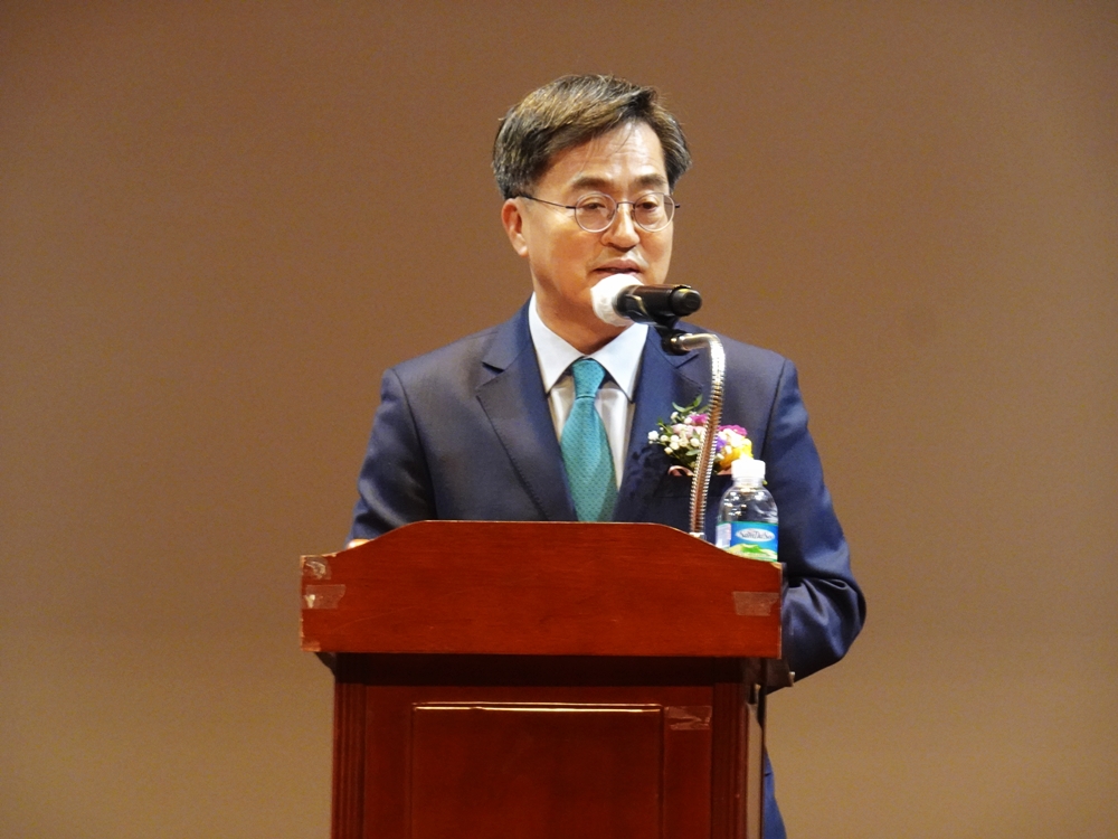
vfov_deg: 5.7
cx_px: 559
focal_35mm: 262
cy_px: 420
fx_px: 8462
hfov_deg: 7.6
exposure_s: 1/13
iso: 800
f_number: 6.3
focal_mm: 42.44
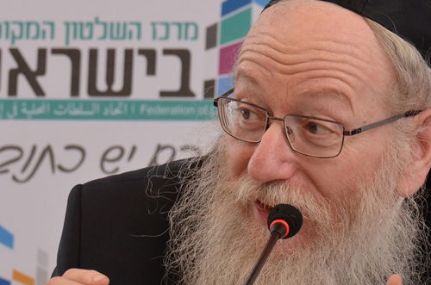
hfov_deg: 4.6
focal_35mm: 445
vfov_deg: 3.1
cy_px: 169
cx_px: 269
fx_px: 5316
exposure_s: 1/125
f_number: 10
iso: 1000
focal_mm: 145
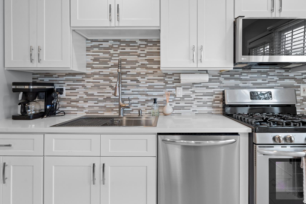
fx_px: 153
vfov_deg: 67.2
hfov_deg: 89.8
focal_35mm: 18
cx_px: 165
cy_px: 92
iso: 200
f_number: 10
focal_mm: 14
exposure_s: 1/3
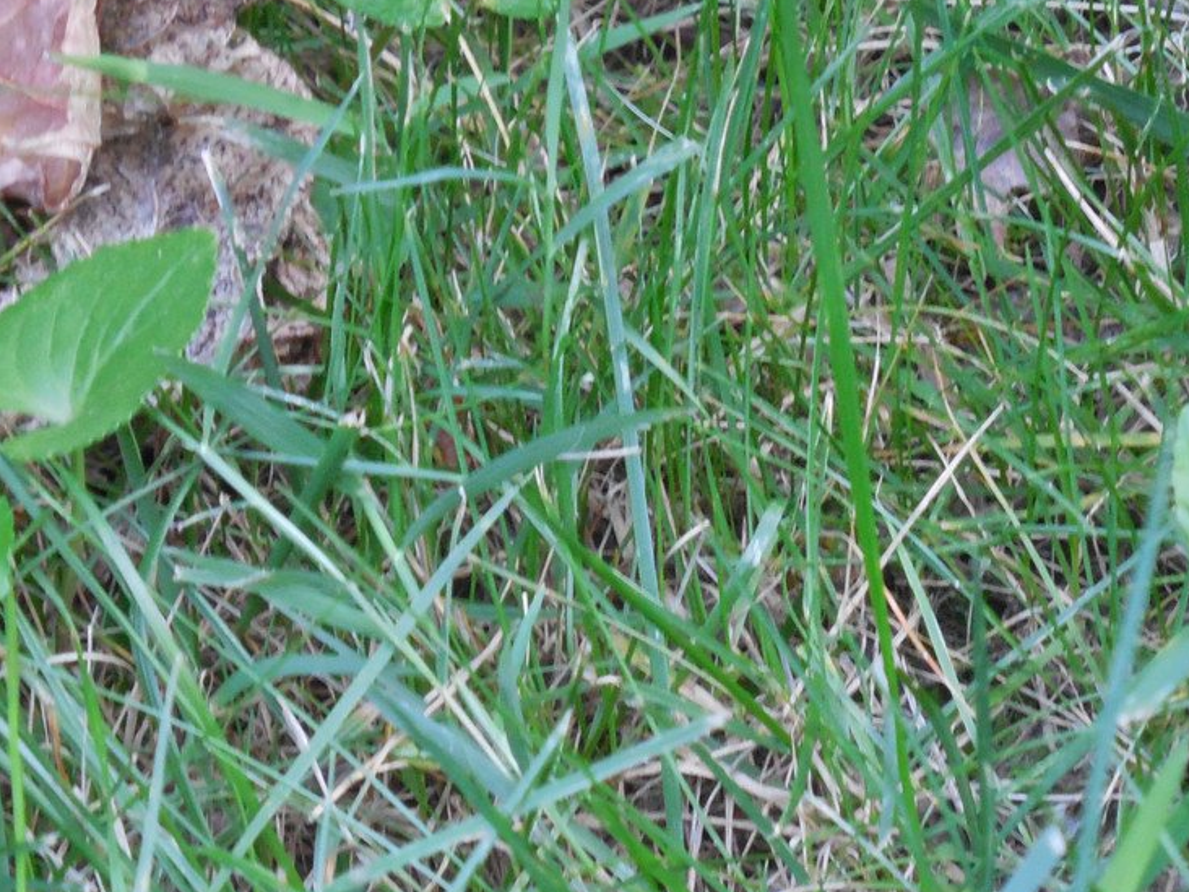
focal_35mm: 312
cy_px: 468
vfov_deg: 4.8
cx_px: 813
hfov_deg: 6.3
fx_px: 10717
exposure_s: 1/15
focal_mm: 38.6
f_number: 5.1
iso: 800
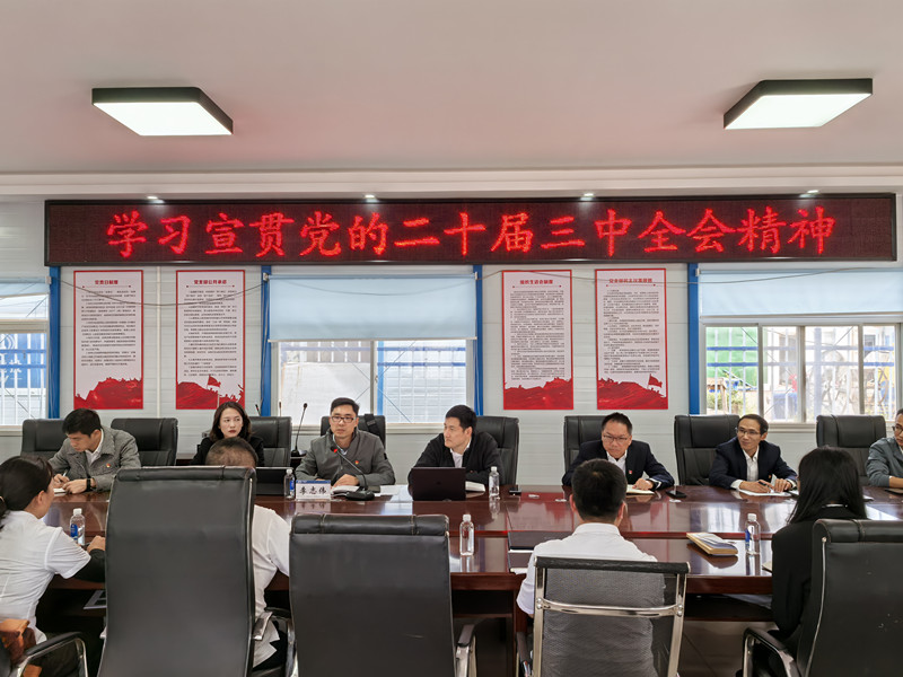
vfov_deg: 51.4
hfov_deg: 65.3
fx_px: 704
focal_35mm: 27
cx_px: 452
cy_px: 338
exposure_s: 1/100
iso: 80
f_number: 4
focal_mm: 5.75
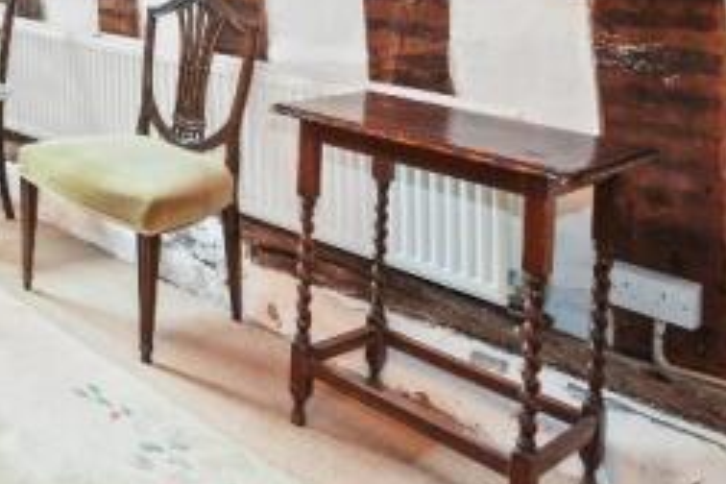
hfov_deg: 36.5
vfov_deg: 29.4
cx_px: -171
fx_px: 786
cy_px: -99
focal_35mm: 39
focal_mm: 10
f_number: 4.5
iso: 100
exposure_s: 1/5
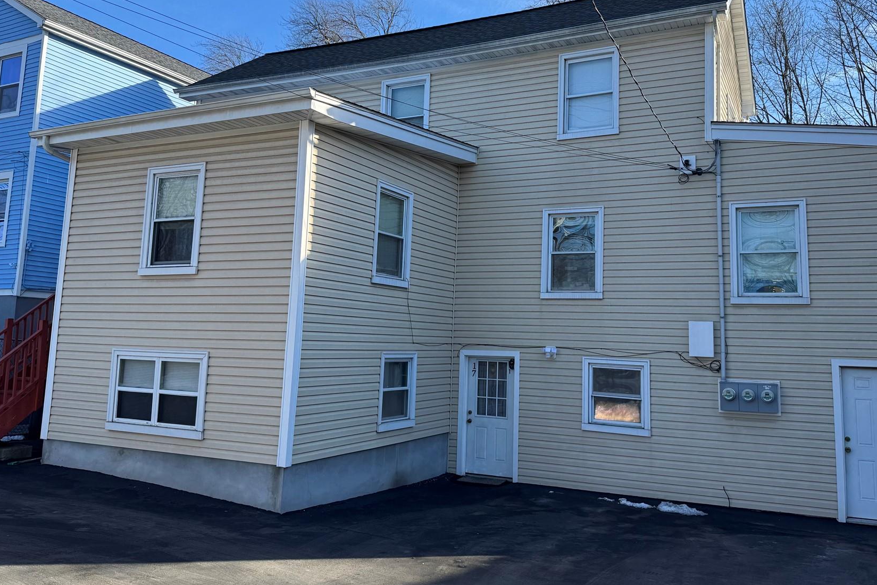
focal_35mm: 31
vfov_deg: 42.1
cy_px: 227
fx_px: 755
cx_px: 462
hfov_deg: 60.3
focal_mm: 6.76
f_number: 1.78
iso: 80
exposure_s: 1/1869
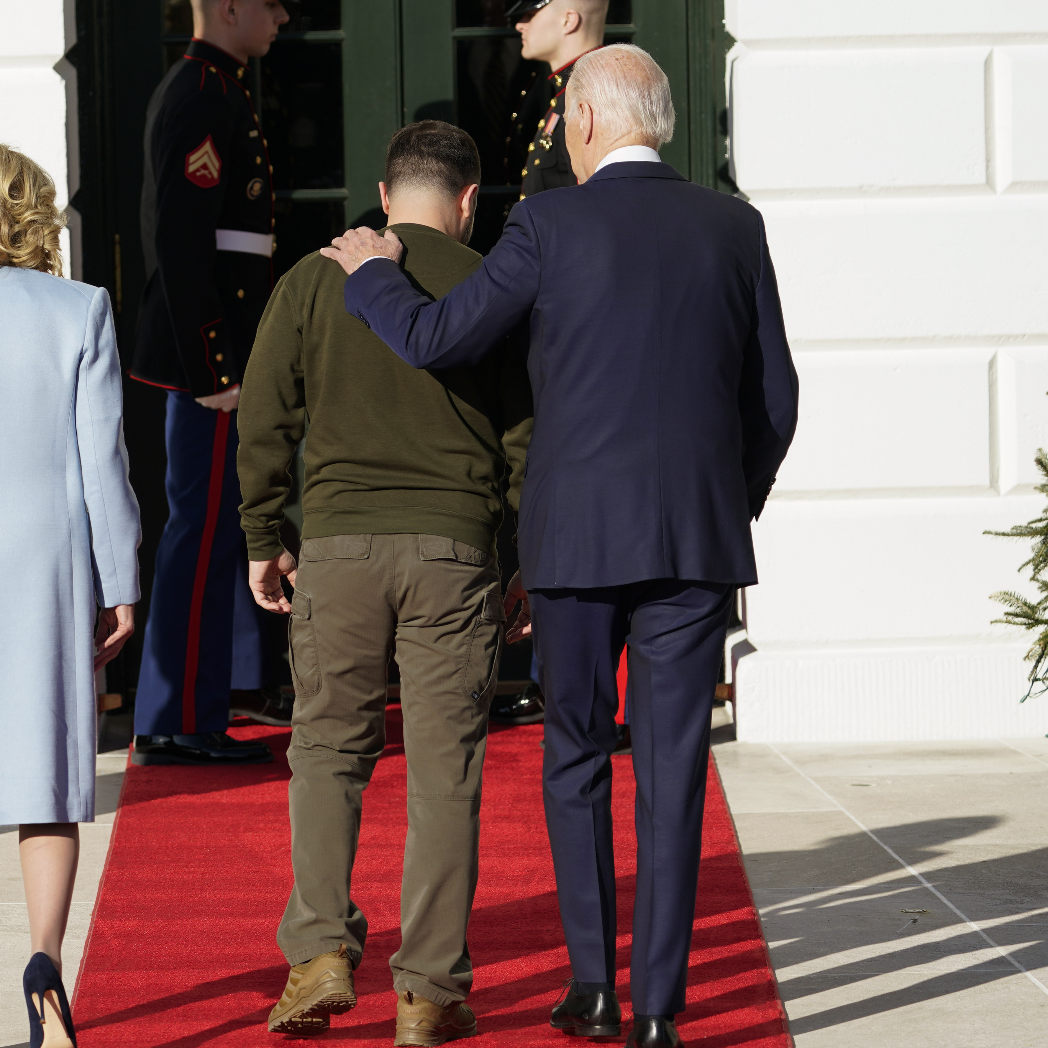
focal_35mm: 287
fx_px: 9830
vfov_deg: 6.1
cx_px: 319
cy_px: 497
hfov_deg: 6.1
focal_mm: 200
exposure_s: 1/1000
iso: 200
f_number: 5.6
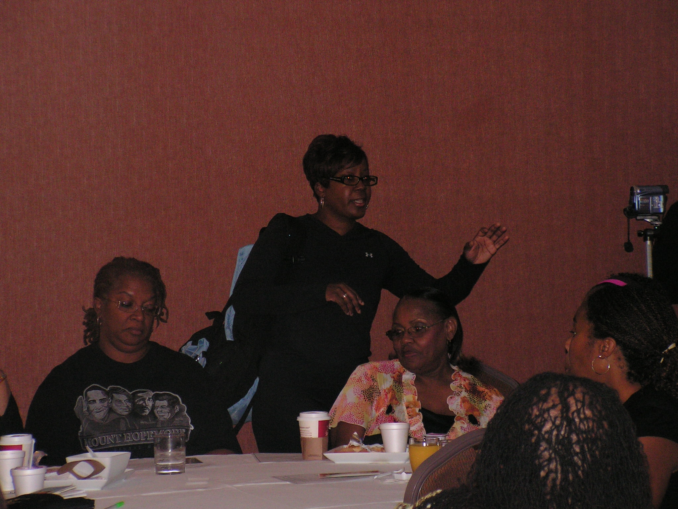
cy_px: 254
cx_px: 339
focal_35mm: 136
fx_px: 2664
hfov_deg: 14.5
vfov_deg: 10.9
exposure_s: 1/160
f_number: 3.4
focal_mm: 22.8
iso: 200
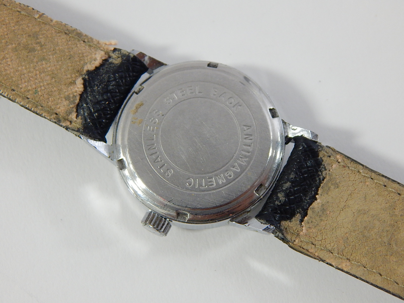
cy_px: 152
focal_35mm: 54
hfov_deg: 35.5
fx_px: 630
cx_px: 202
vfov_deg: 27.0
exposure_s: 1/30
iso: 400
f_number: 3.8
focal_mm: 9.7
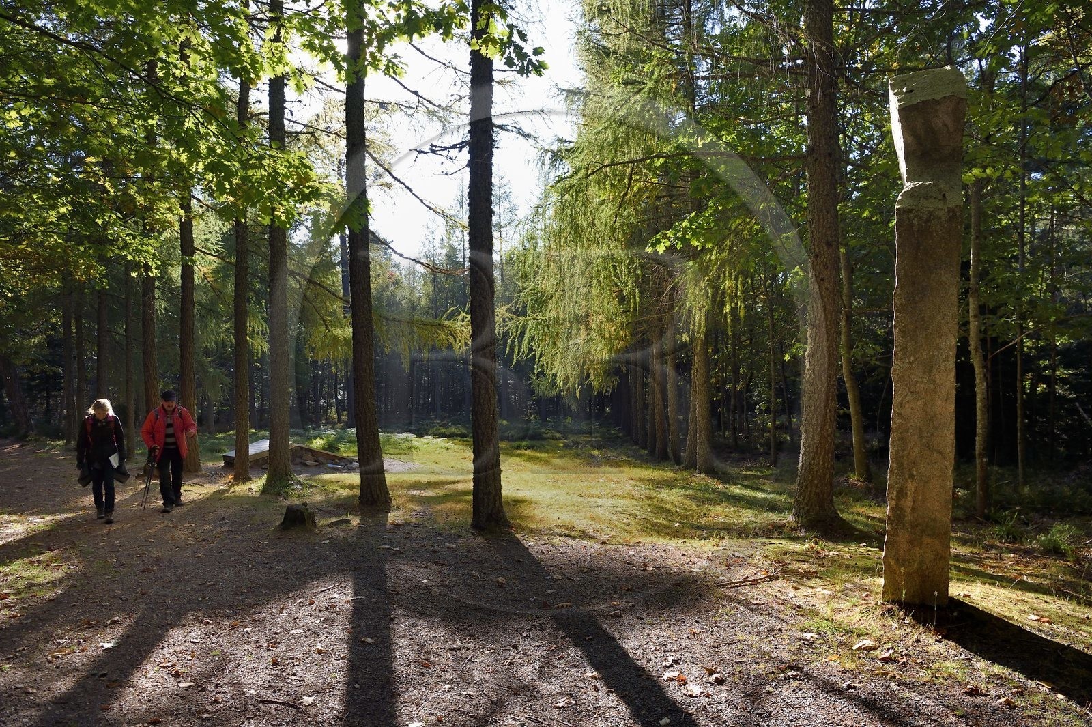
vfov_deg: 53.1
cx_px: 546
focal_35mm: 24
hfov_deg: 73.8
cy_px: 364
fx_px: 728
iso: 800
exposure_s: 1/500
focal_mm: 24
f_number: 7.1
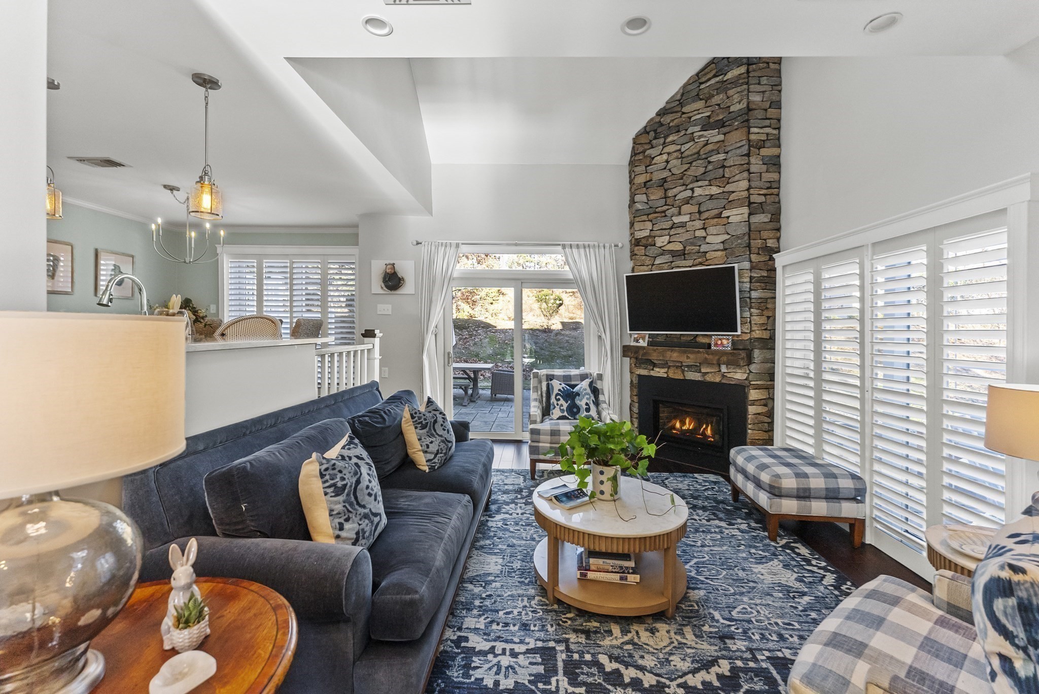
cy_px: 347
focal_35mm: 14
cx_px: 520
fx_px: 404
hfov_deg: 104.2
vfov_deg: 81.3
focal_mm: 14
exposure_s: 1/100
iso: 1250
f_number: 5.6
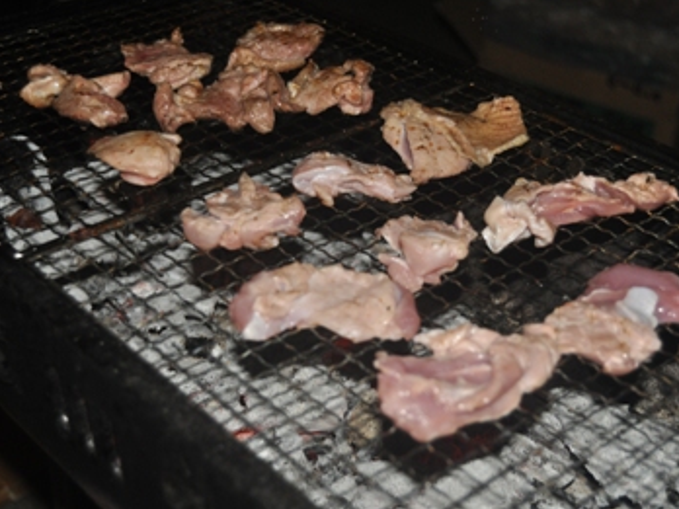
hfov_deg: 30.7
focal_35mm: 63
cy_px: 257
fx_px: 1236
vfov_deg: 23.3
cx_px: 347
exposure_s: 1/60
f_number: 4.8
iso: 800
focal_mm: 38
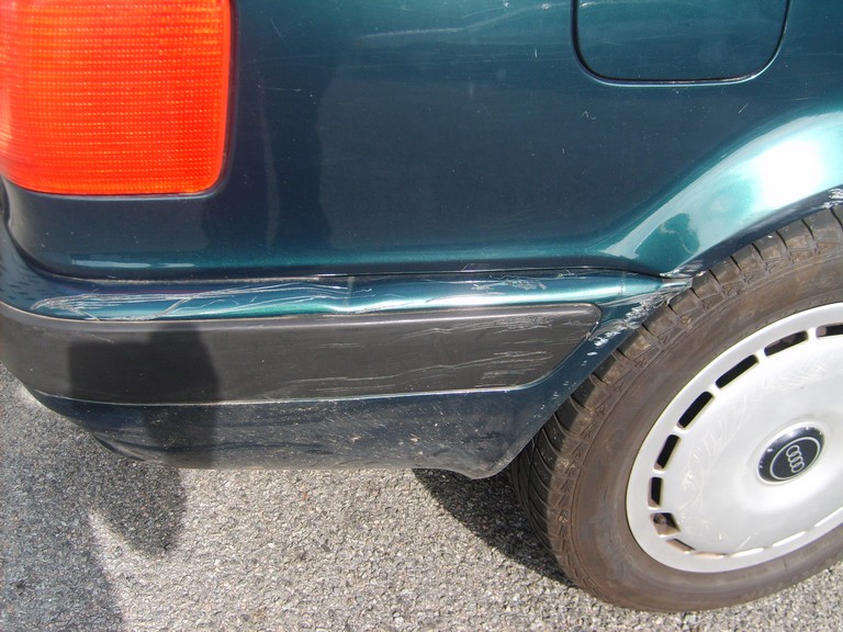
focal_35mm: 35
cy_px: 316
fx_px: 852
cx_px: 422
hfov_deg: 52.6
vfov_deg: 40.7
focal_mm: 5.8
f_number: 2.8
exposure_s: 1/350
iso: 50
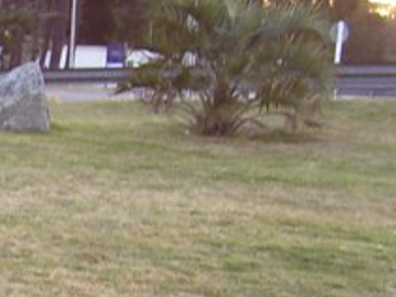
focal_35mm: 129
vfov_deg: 11.1
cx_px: -267
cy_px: 412
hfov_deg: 13.9
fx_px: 1475
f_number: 2.7
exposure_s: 1/60
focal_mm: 5.6
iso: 80
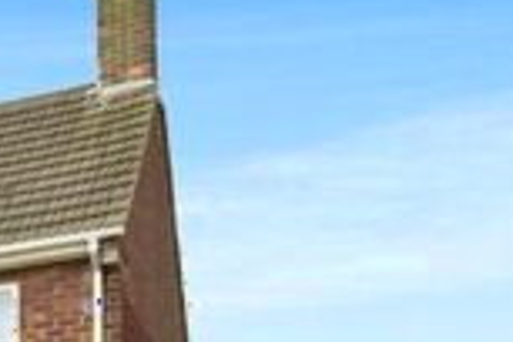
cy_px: 572
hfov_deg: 18.7
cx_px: -490
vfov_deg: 16.3
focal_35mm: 73
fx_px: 1040
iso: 400
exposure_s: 1/320
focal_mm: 16
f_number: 7.1
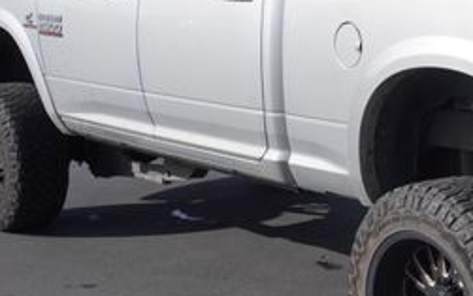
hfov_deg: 23.1
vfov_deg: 15.2
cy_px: 138
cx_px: 479
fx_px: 1109
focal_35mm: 86
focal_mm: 22
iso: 100
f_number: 8
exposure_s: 1/320
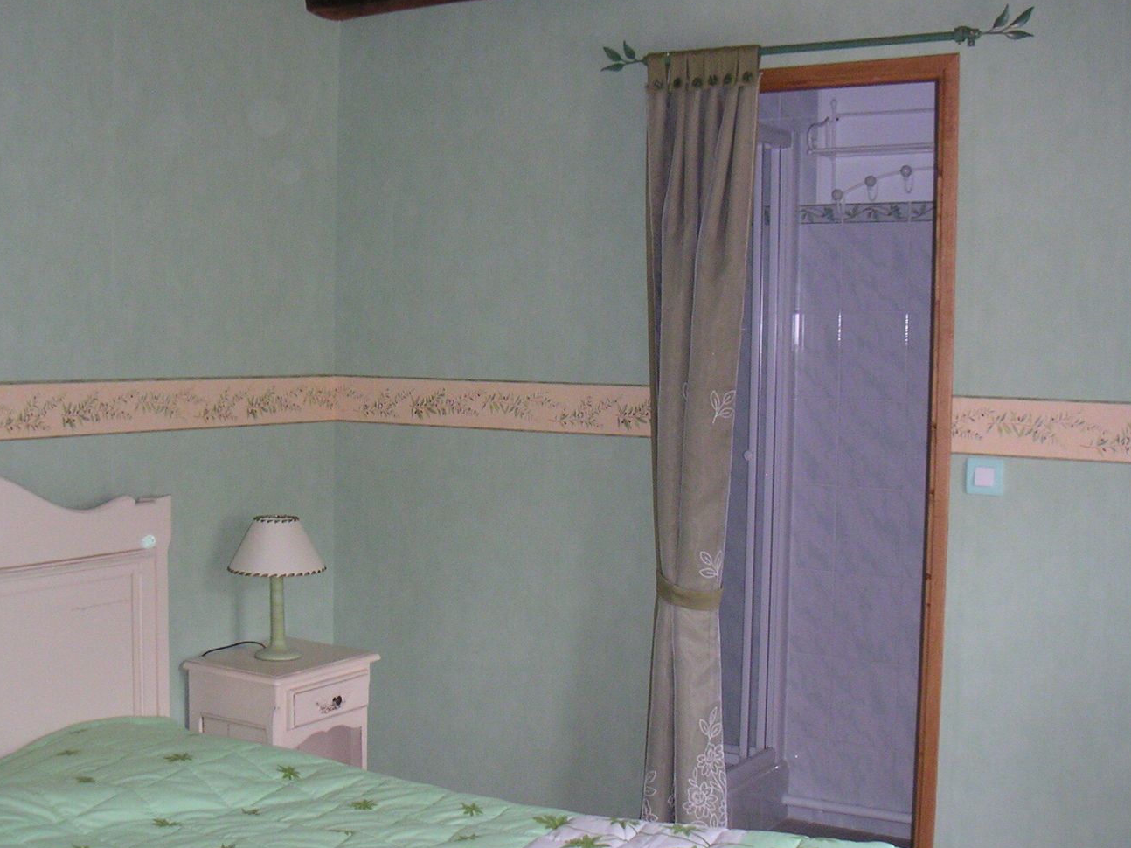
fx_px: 1535
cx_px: 486
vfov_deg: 30.8
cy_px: 374
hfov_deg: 40.4
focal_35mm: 47
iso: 160
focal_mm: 6
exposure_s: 1/45
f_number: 2.8
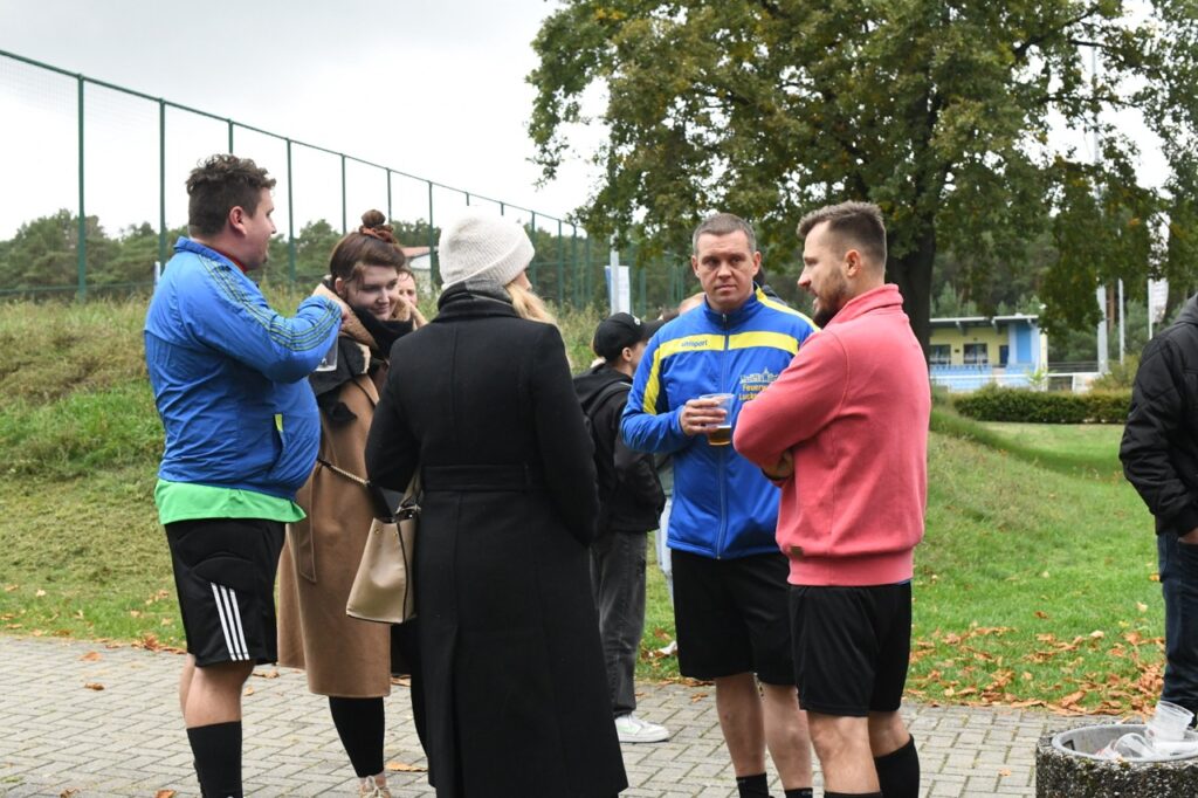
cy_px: 399
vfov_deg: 27.0
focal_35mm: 50
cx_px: 599
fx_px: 1663
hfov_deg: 39.6
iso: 6400
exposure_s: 1/1600
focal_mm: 50
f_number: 9
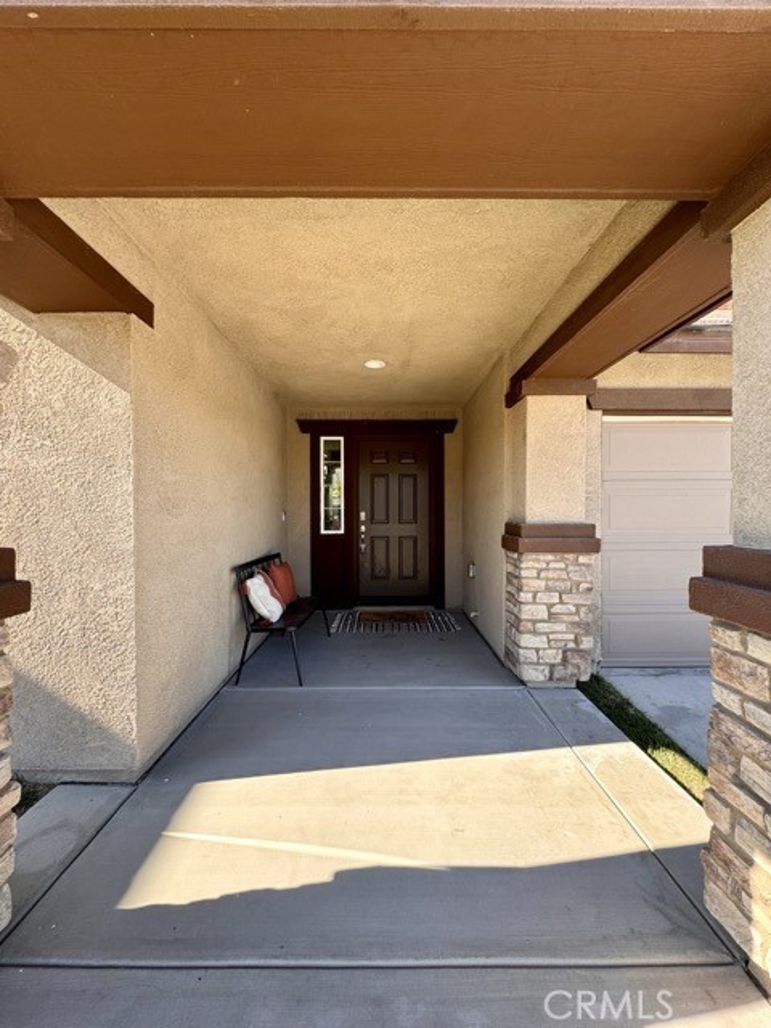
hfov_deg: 85.7
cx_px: 386
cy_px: 514
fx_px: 416
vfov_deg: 102.1
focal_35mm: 14
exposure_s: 1/123
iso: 40
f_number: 2.2
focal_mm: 2.22
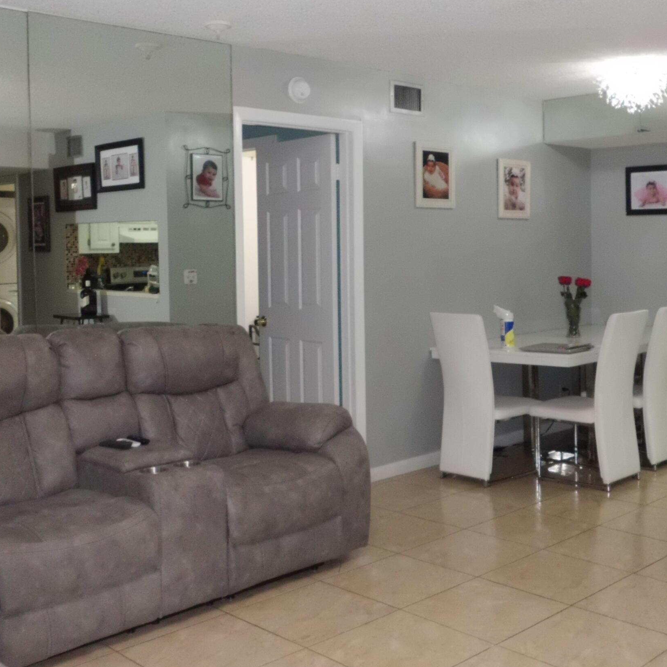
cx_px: 416
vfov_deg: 40.0
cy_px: 324
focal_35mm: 42
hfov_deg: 39.8
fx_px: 916
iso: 400
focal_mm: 4.6
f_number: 3.2
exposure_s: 1/60
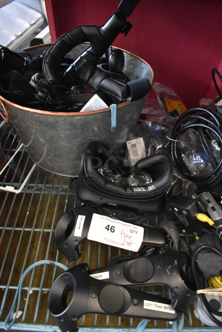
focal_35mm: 27
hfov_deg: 48.0
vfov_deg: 67.3
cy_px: 166
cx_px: 111
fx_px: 249
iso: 6400
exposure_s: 1/125
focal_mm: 18
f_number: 3.5
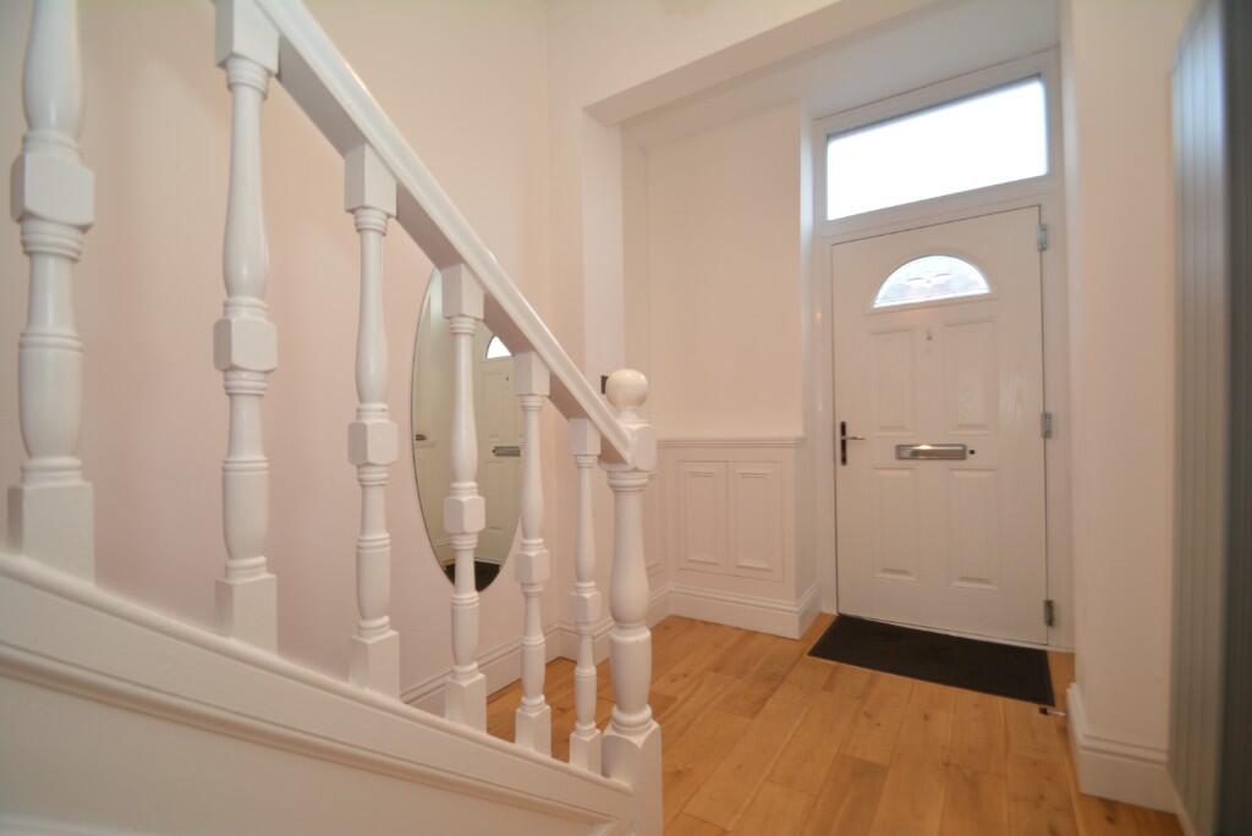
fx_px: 522
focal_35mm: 15
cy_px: 418
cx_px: 626
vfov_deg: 77.4
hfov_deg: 100.4
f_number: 4
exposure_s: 1/60
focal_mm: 10
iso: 280
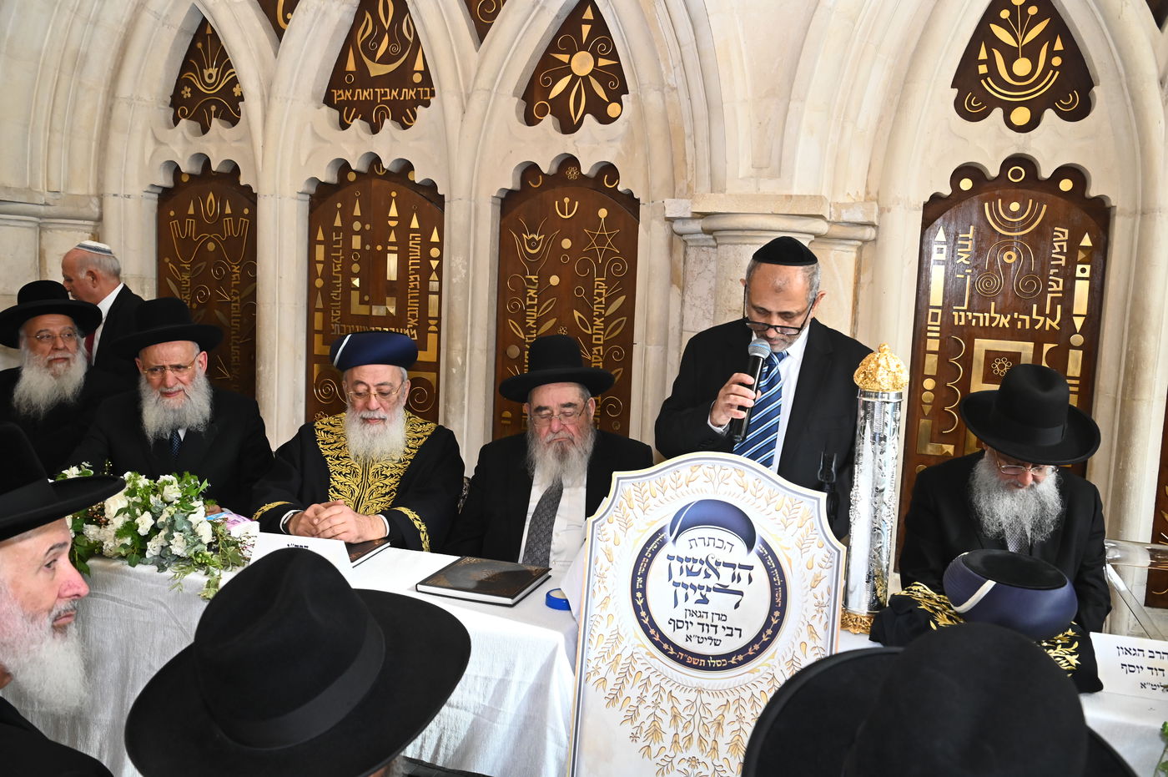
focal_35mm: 31
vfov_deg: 42.3
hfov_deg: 60.3
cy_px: 388
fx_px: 1005
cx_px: 584
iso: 2500
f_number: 8
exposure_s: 1/160
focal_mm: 31
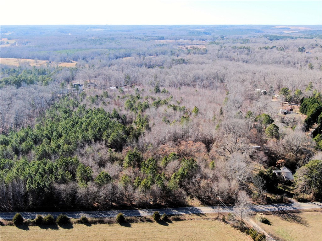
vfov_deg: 36.8
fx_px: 363
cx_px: 161
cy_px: 120
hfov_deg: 47.9
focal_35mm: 39
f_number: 3.4
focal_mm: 6.77
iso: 100
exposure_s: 1/400
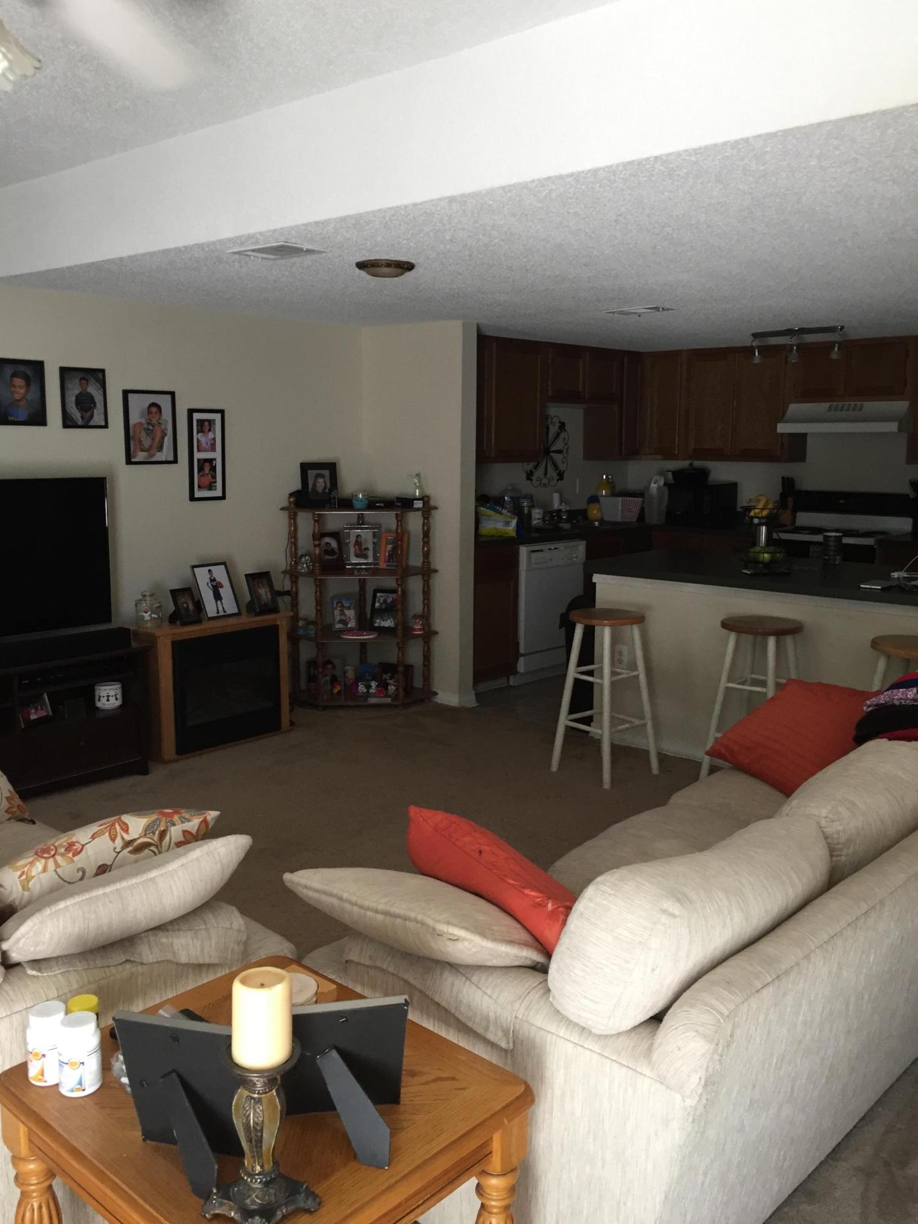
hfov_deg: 46.8
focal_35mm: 30
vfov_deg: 60.0
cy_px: 598
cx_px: 451
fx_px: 1061
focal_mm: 4.15
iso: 80
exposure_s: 1/30
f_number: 2.2
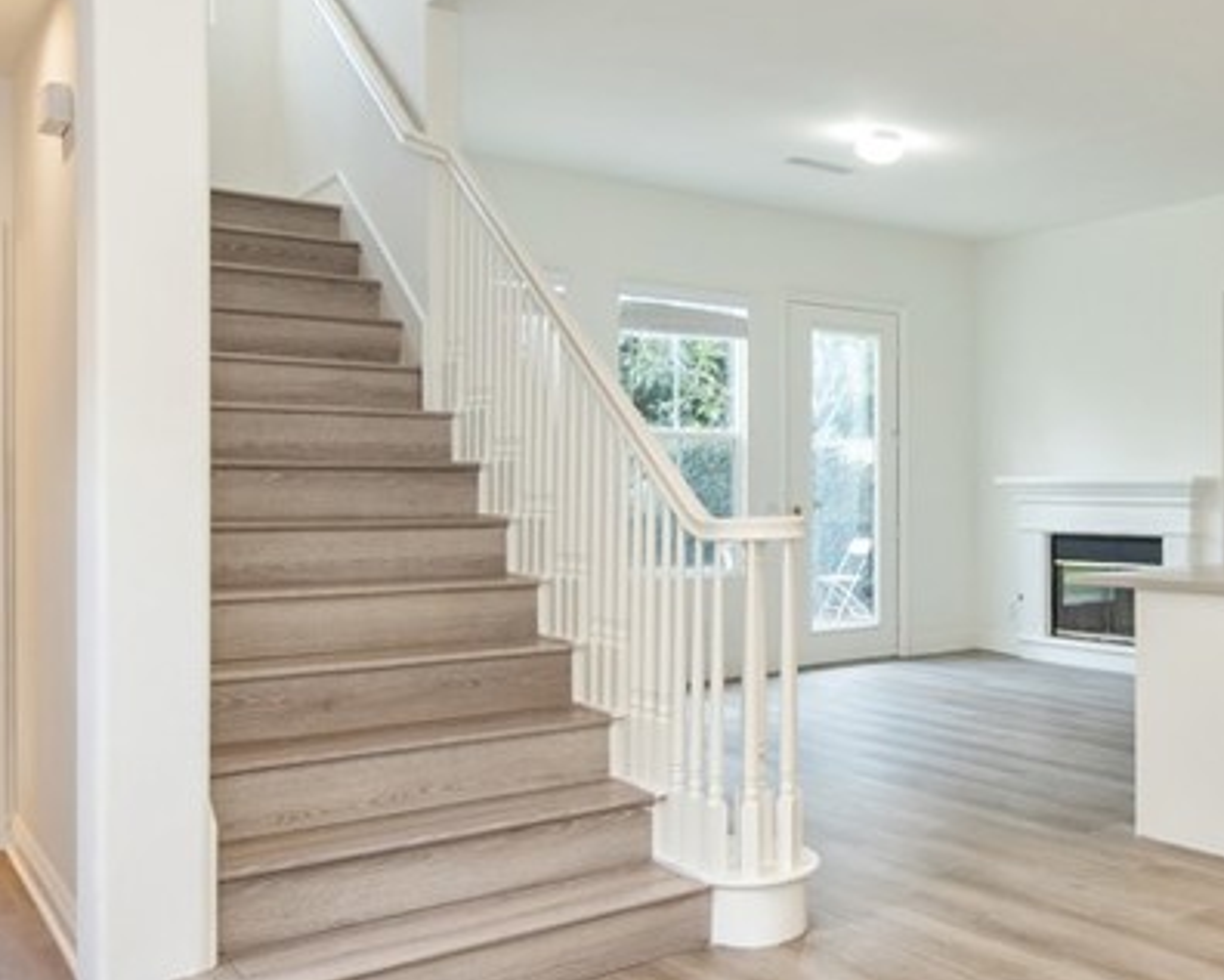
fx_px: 1232
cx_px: 1026
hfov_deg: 48.9
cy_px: 481
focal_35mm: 34
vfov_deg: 43.4
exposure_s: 1/125
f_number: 5.6
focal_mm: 14
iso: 800
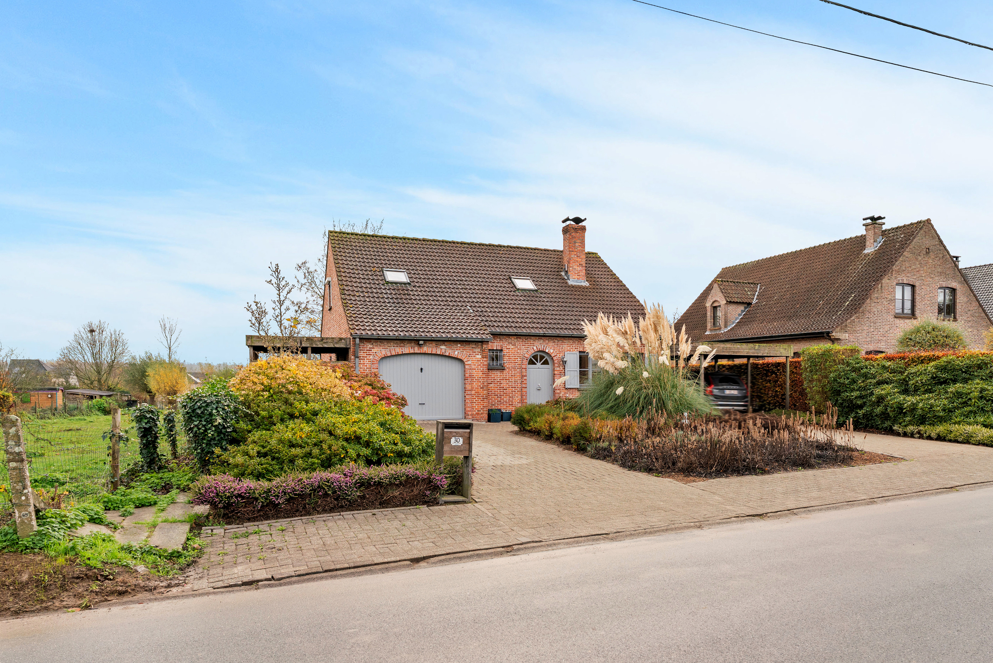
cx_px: 496
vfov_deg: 73.8
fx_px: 441
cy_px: 332
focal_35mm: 16
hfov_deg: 96.7
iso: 400
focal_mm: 16
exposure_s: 1/500
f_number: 4
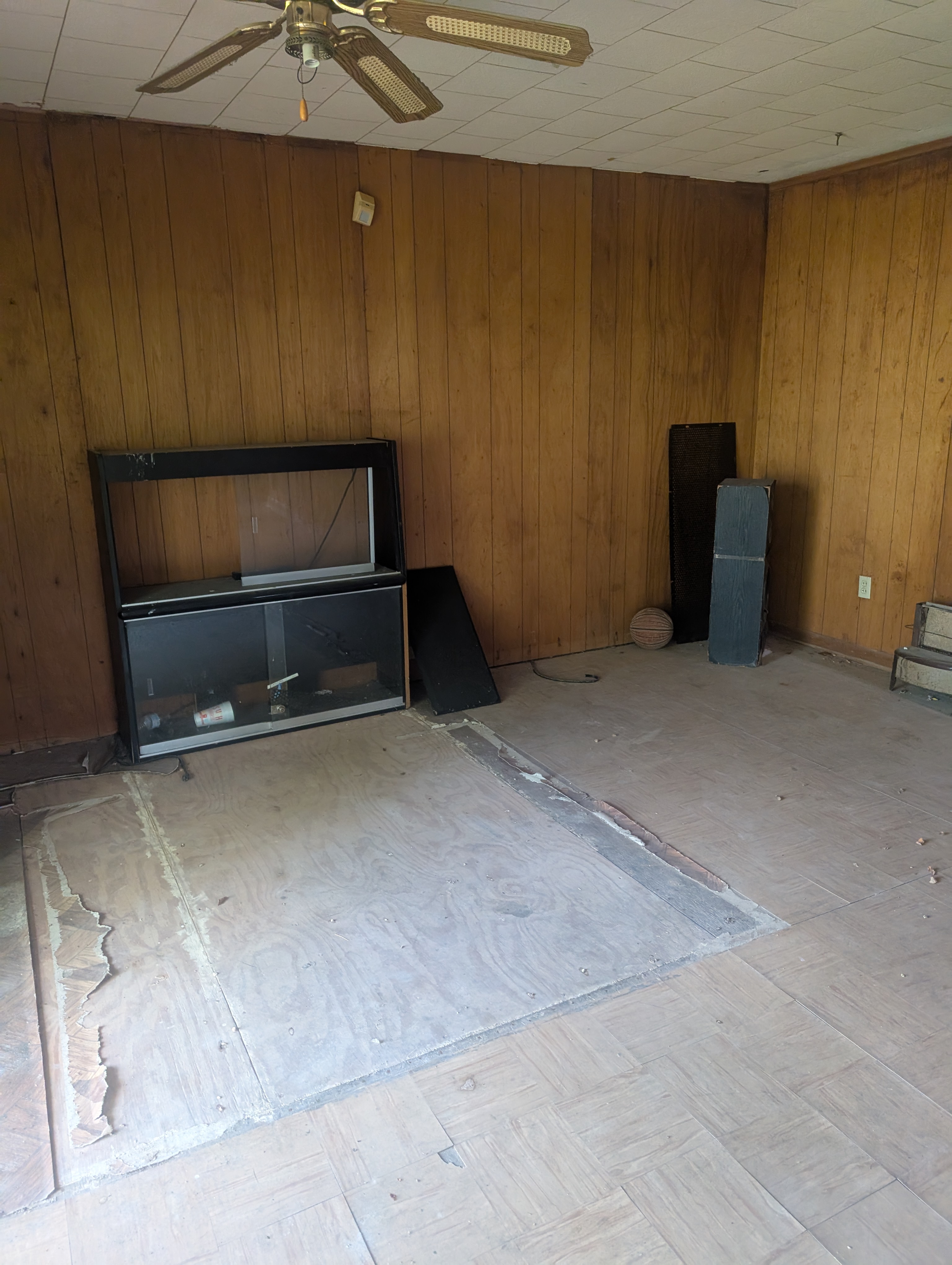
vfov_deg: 71.5
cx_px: 476
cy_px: 632
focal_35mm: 24
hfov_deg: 56.9
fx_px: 878
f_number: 1.68
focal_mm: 6.9
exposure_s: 1/230
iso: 1572
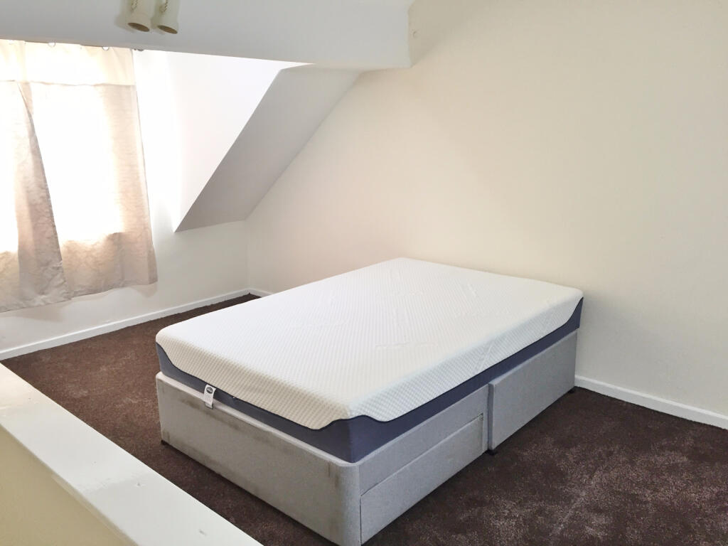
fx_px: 610
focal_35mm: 29
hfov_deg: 61.7
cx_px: 364
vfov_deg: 48.2
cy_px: 273
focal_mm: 4.15
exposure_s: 1/33
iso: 125
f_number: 2.2
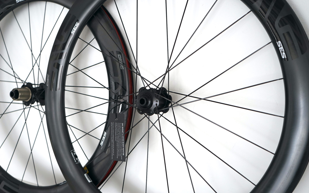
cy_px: 104
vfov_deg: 32.7
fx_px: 328
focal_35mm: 39
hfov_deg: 50.4
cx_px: 154
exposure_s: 1/160
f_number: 4.5
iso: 640
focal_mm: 37
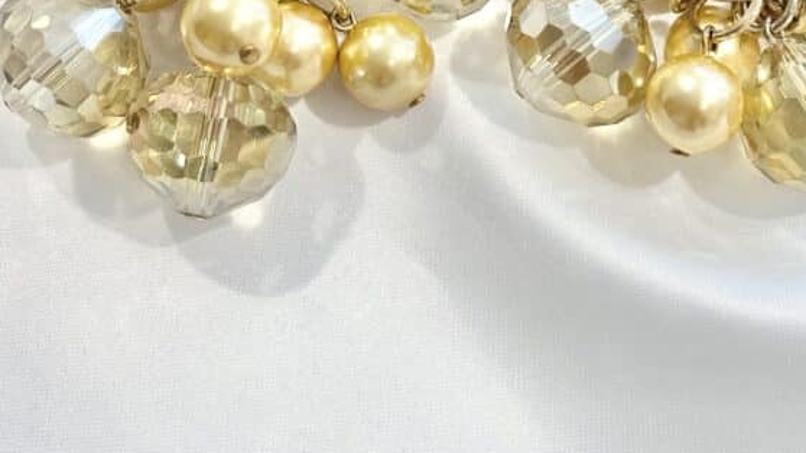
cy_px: -84
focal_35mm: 104
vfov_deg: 11.4
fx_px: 2223
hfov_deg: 20.5
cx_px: 484
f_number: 1.6
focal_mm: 5.96
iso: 32
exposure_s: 1/229
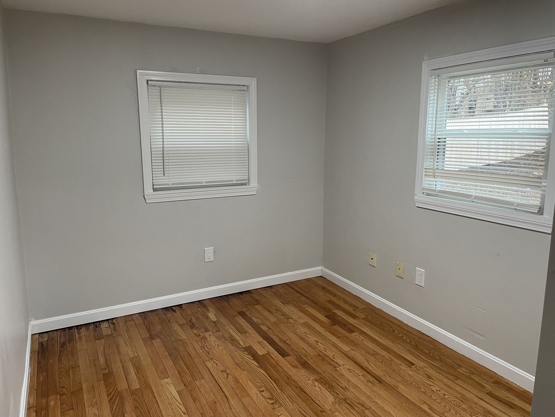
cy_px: 208
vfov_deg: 53.1
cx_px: 278
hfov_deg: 67.3
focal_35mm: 26
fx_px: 417
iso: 100
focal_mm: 4.2
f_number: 1.6
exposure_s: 1/60
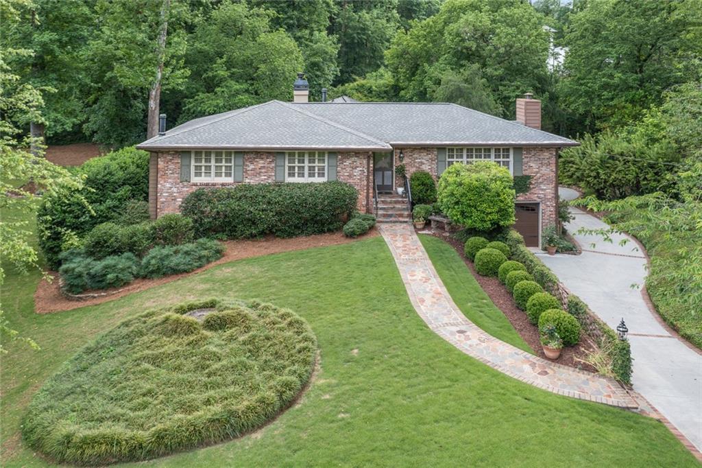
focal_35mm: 28
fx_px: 546
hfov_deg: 65.5
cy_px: 234
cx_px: 351
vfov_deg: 46.4
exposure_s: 1/100
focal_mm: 10.26
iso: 100
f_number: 4
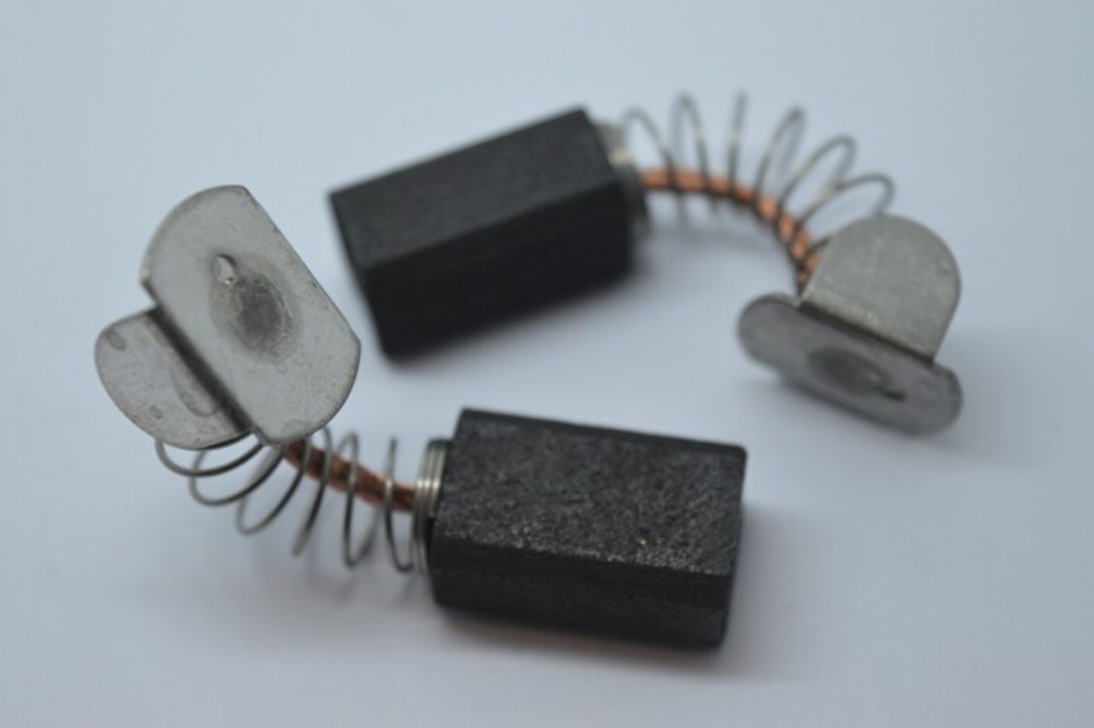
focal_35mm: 82
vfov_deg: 16.5
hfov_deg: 24.6
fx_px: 2505
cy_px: 364
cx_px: 547
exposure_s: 1/80
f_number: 5.6
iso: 400
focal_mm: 55
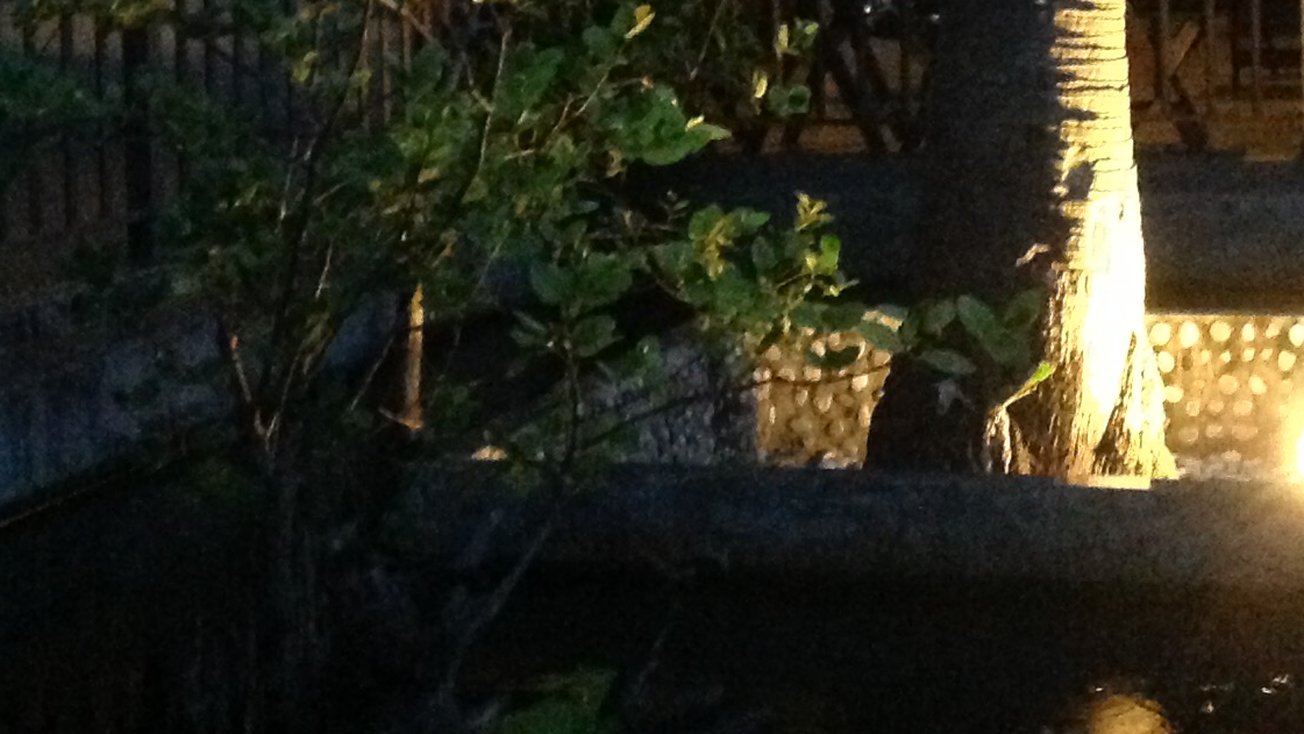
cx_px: 822
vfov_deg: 13.5
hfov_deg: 24.1
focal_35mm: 88
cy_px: -59
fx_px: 3043
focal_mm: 4.28
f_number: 2.4
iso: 800
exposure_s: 1/15
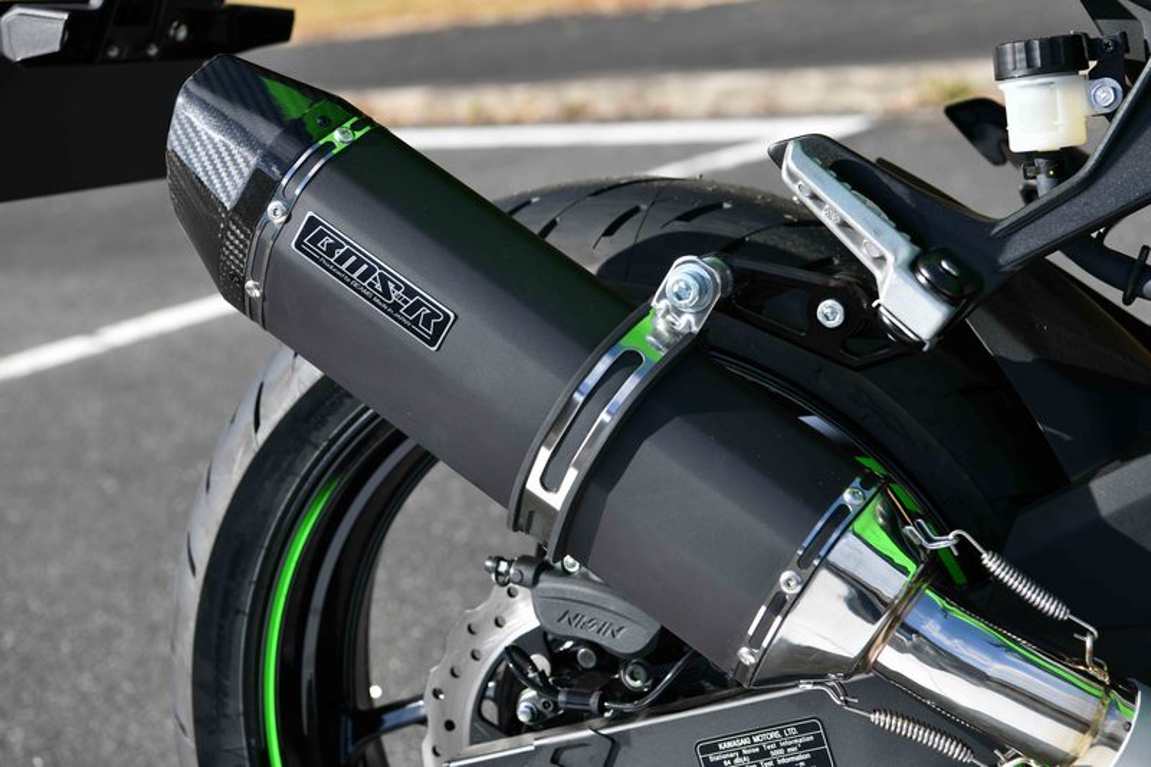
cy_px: 384
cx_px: 576
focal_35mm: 70
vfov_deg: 19.4
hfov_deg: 28.8
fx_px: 2237
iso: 200
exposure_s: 1/640
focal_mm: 70
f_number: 7.1
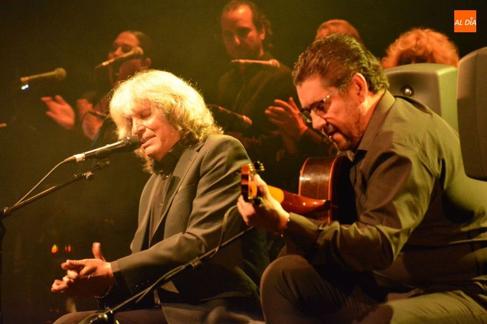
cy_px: 162
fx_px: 4666
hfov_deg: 6.0
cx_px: 244
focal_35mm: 345
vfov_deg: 4.0
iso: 6400
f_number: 10
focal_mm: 230
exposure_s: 1/60
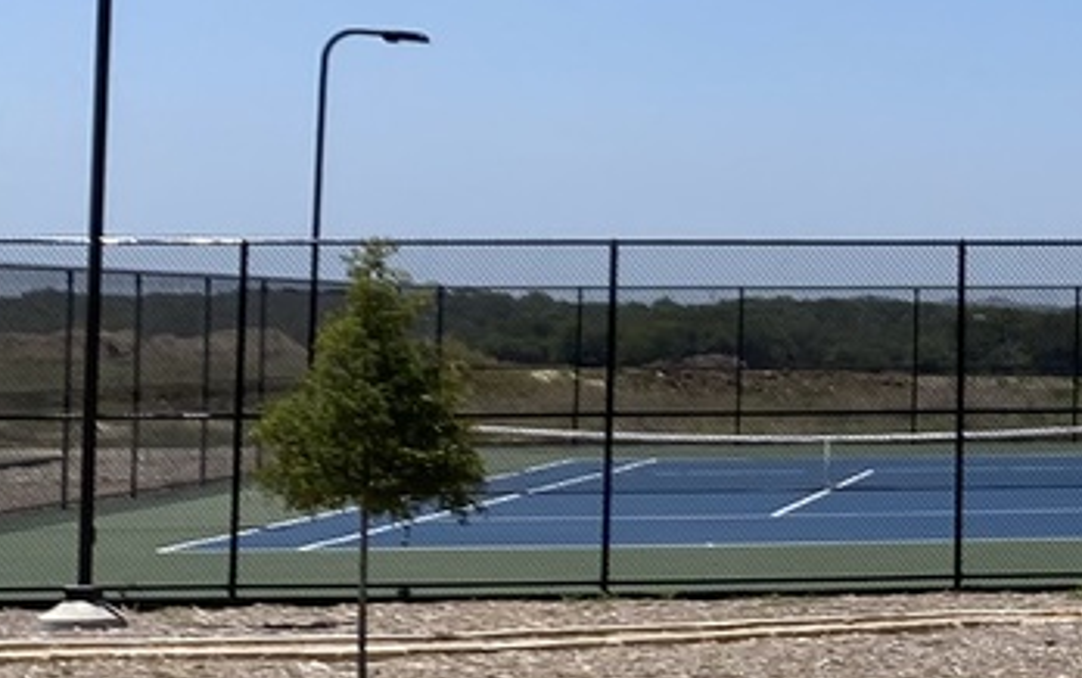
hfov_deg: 16.4
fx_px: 3364
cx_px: 1691
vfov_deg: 11.5
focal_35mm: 114
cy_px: 208
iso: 32
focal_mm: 4.25
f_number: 1.8
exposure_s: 1/4444
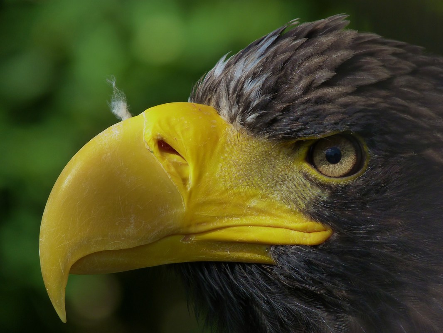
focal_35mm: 562
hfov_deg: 3.5
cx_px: 222
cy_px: 166
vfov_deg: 2.6
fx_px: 7194
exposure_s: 1/250
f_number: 5.6
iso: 125
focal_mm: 101.1
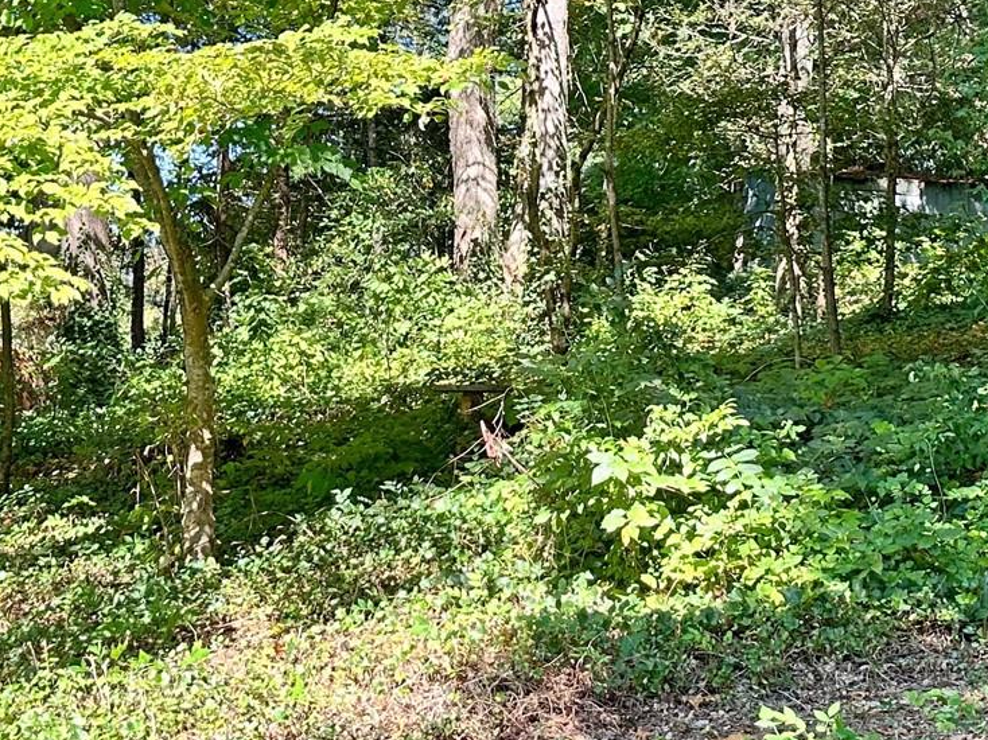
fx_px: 1912
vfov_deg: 21.9
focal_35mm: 67
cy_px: 296
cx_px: 614
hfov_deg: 28.9
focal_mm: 6.86
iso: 80
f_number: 1.78
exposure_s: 1/439
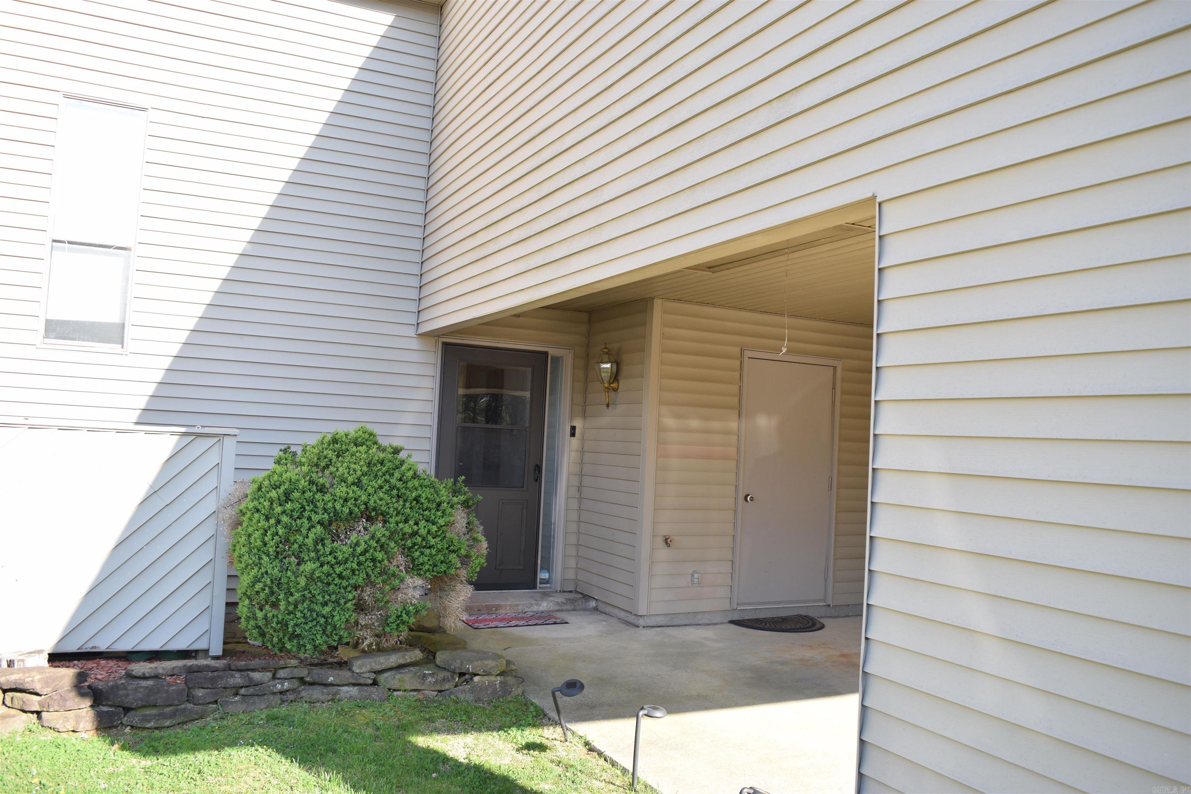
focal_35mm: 27
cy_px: 397
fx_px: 893
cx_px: 596
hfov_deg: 67.4
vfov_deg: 47.9
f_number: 4.5
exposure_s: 1/125
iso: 100
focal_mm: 18
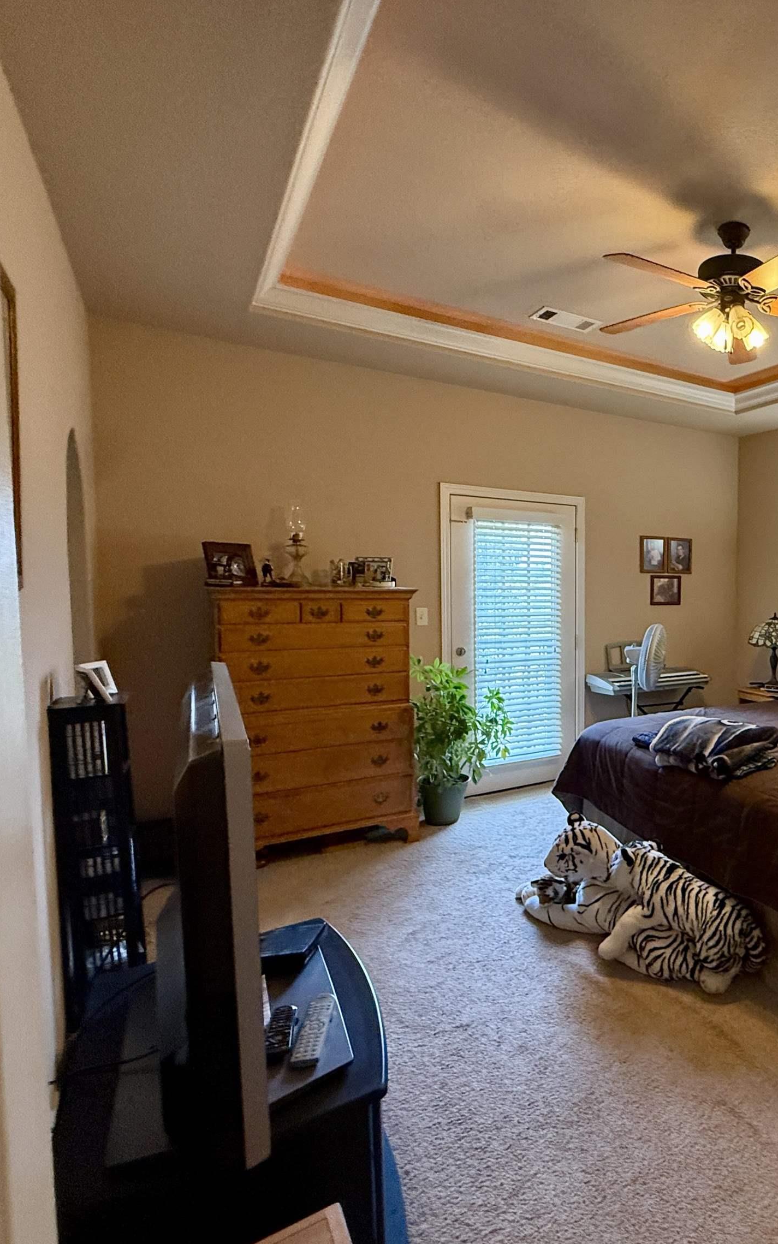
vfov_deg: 85.1
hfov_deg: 51.9
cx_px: 714
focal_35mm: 20
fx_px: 678
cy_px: 625
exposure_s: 1/120
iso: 400
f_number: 2.2
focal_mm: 2.22
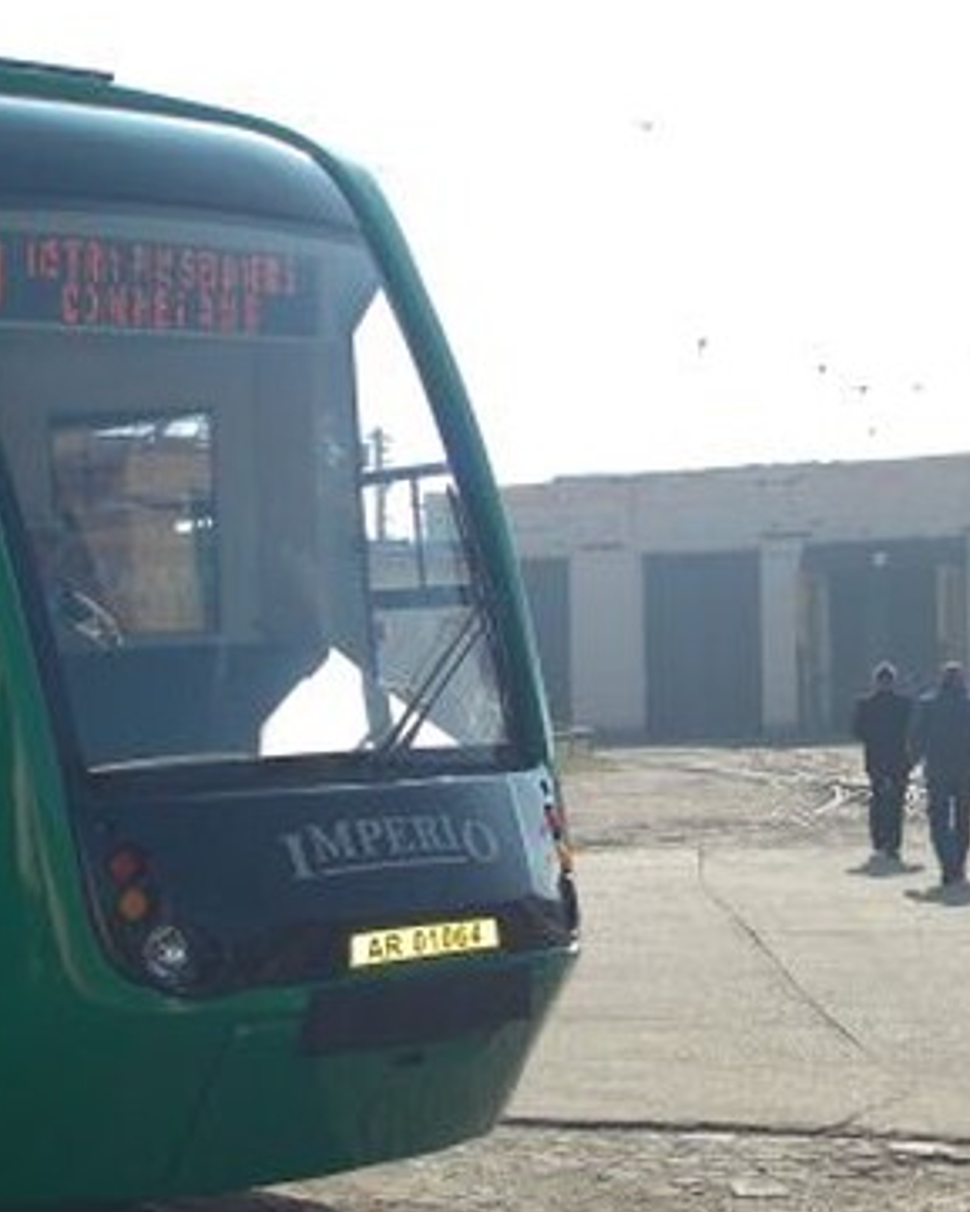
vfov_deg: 26.1
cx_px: 406
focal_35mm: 73
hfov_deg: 21.0
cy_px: 636
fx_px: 2619
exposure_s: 1/346
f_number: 7.4
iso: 110
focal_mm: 6.4
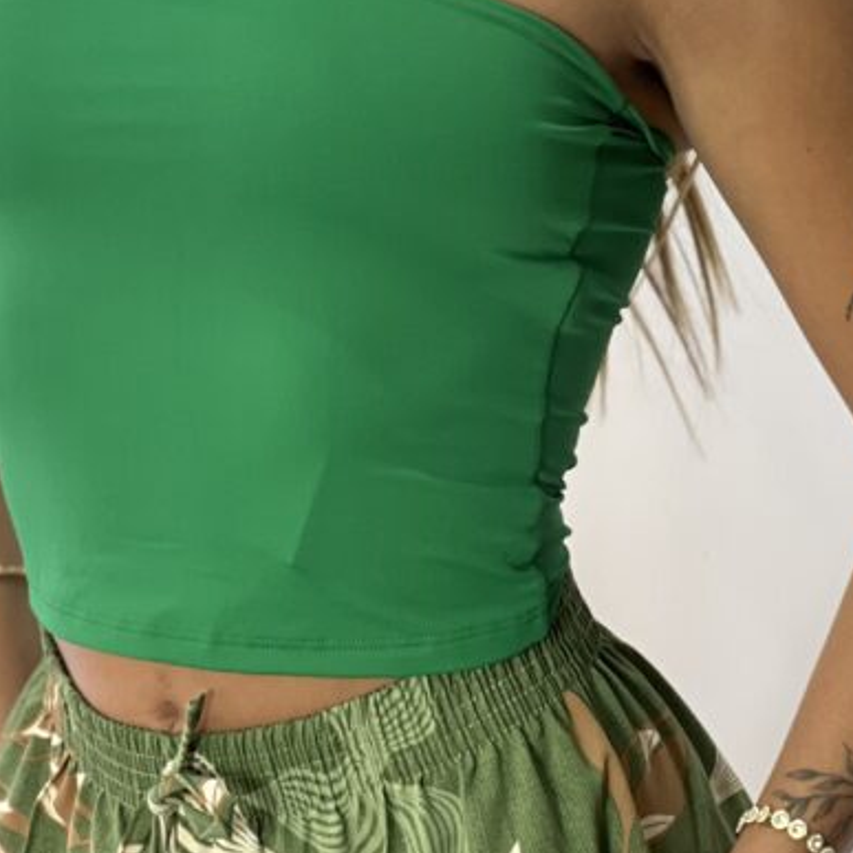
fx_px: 4572
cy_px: 28
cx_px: 379
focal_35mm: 164
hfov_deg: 10.7
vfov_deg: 10.6
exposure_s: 1/120
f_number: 2.8
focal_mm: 9
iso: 125
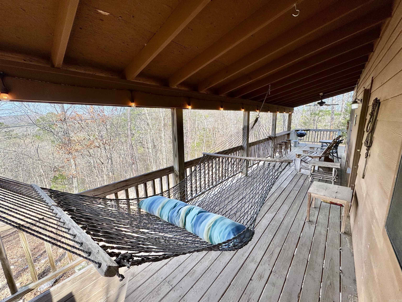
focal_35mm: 14
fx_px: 163
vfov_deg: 85.7
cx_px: 201
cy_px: 151
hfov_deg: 102.1
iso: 40
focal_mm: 2.22
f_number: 2.2
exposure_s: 1/362
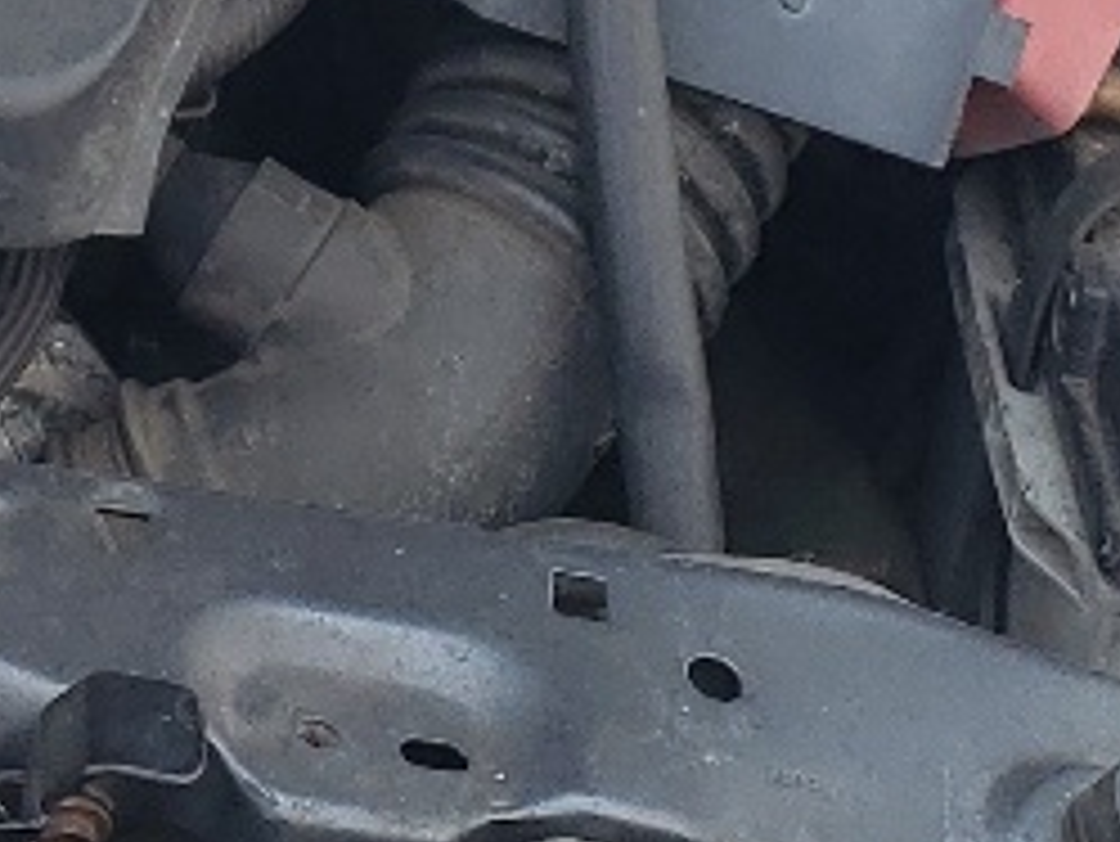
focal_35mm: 167
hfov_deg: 11.5
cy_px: -594
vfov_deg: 8.6
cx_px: -342
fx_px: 5406
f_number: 1.5
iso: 50
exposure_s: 1/833
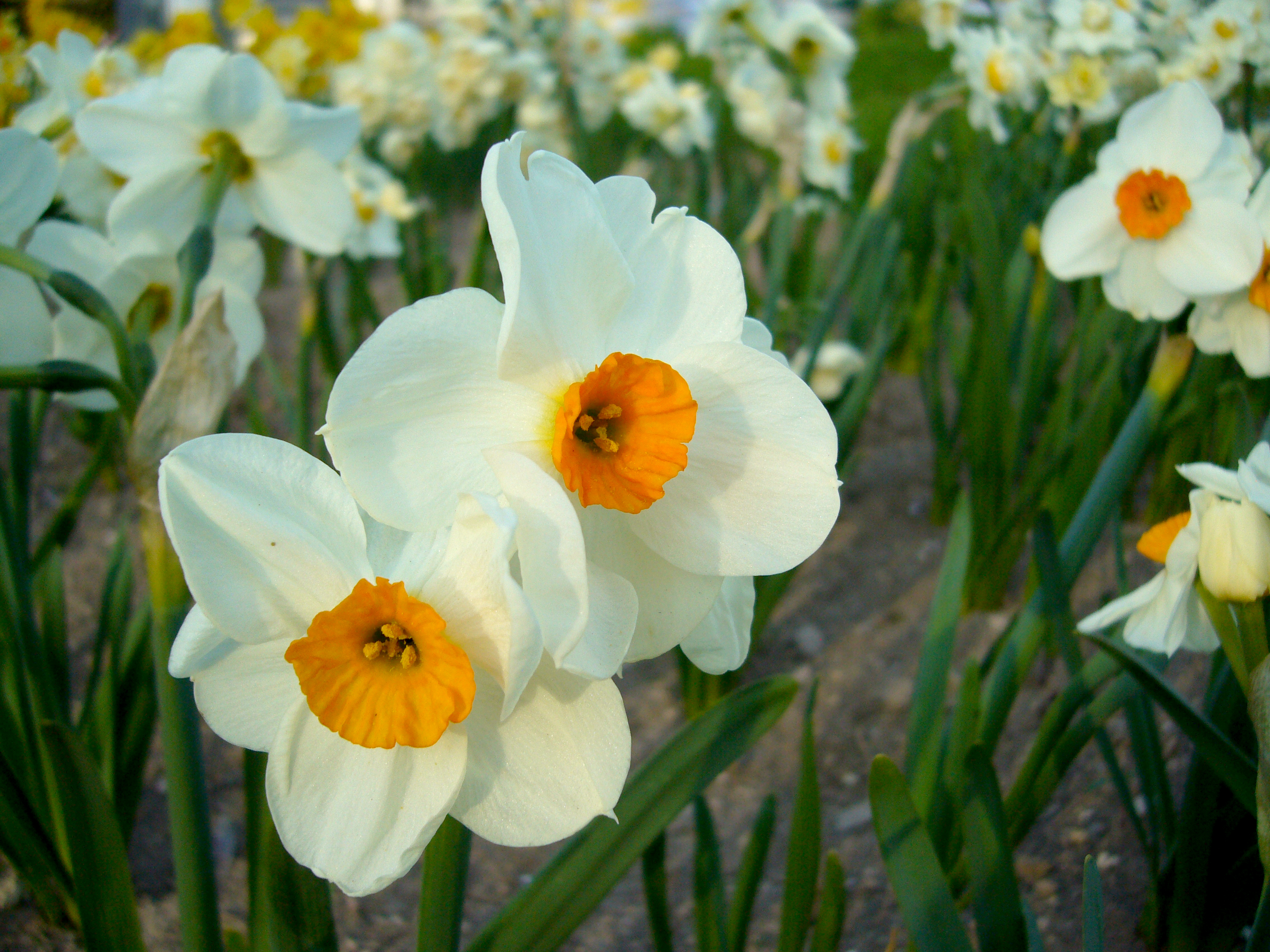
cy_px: 476
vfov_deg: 40.7
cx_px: 635
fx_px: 1284
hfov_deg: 52.6
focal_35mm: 35
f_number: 2.8
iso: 80
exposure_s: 1/320
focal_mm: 5.8
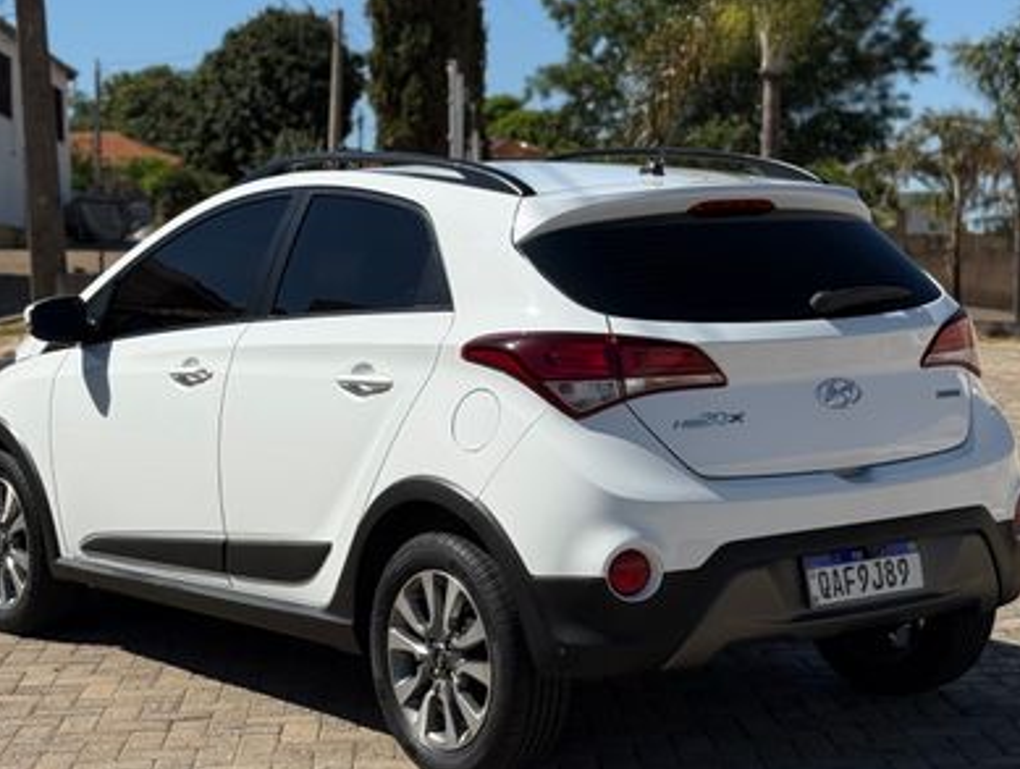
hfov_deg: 33.2
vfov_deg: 25.3
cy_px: 444
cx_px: 506
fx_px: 1712
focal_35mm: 58
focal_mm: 6.76
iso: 64
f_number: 1.78
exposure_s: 1/11364
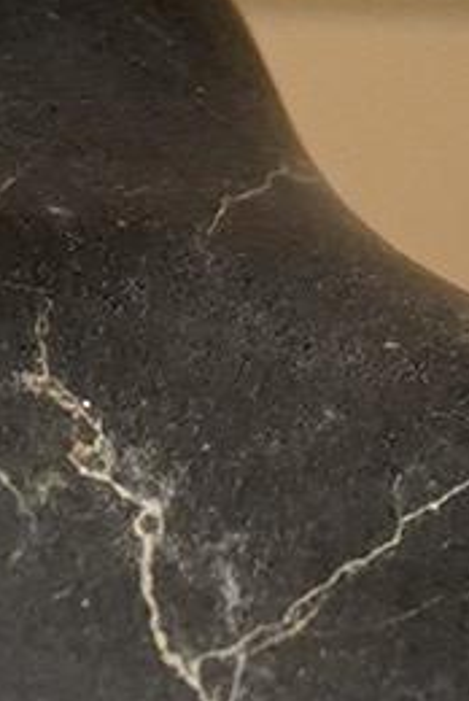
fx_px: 6626
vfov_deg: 5.9
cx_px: -156
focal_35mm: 340
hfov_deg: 4.0
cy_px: 1246
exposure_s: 1/160
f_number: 4.5
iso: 2500
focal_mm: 30
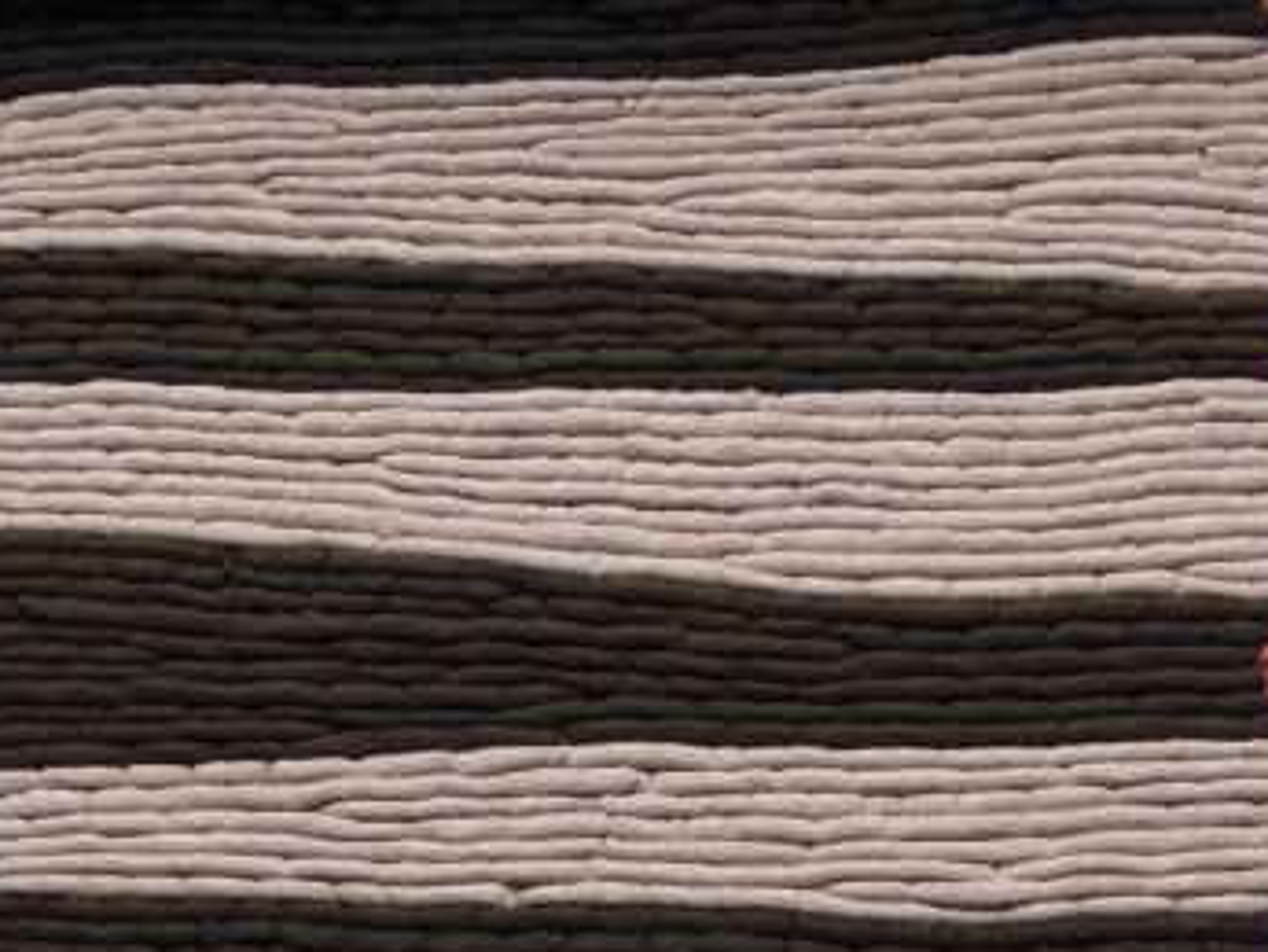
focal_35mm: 92
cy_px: 1235
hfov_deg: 21.3
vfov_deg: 15.3
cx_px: 606
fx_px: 3371
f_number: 3
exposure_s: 1/20
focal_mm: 5.5
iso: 400
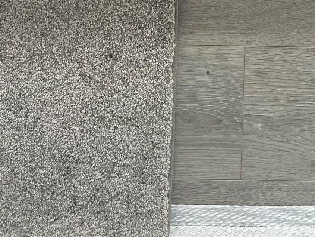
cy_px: -22
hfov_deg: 30.6
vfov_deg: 22.1
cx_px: 192
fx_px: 573
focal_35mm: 63
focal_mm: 4.2
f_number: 1.6
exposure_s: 1/120
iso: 32
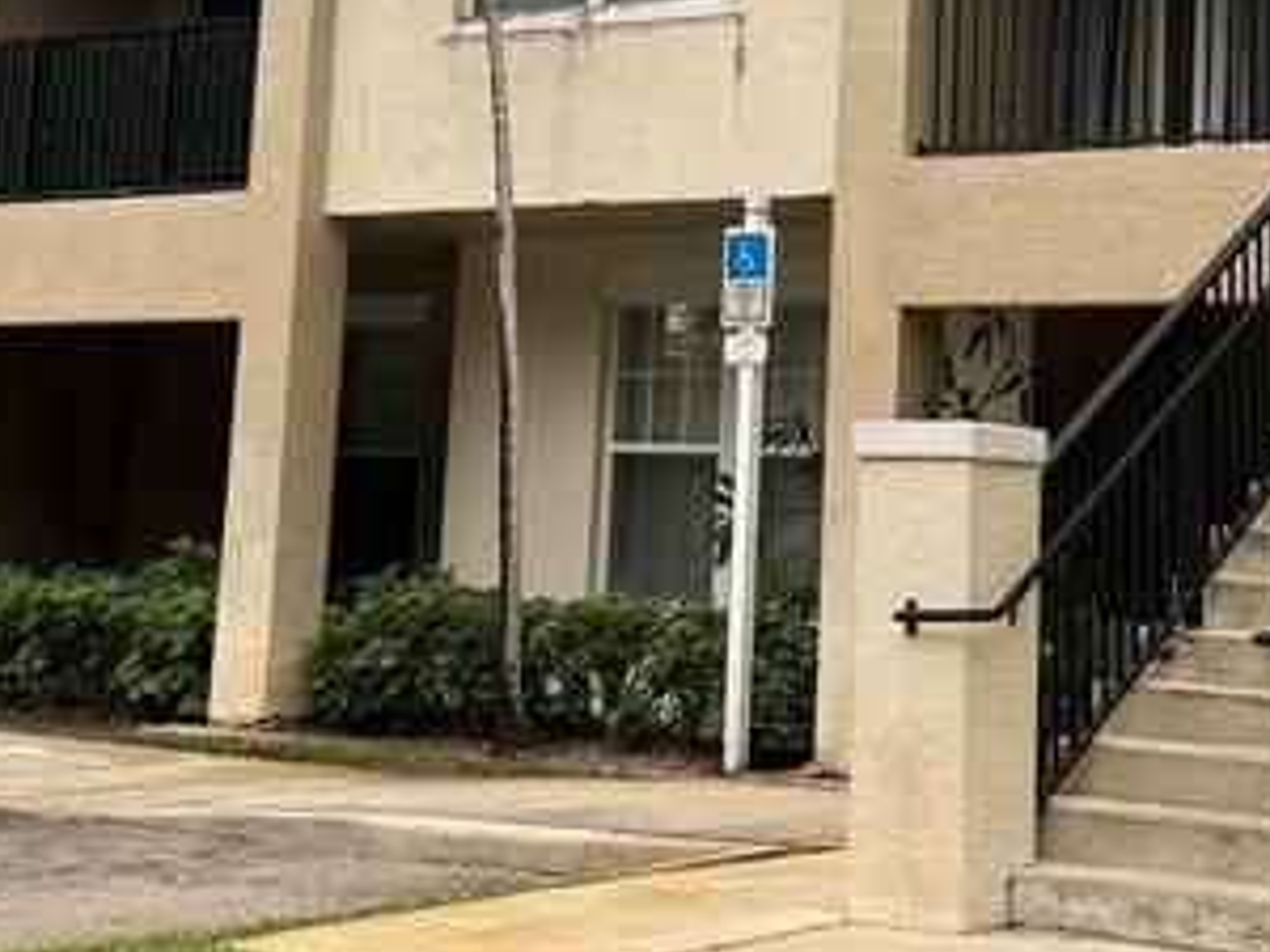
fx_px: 3008
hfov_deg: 23.7
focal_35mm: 82
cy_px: -51
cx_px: 855
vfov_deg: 17.5
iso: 64
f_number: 1.78
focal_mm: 6.76
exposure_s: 1/222
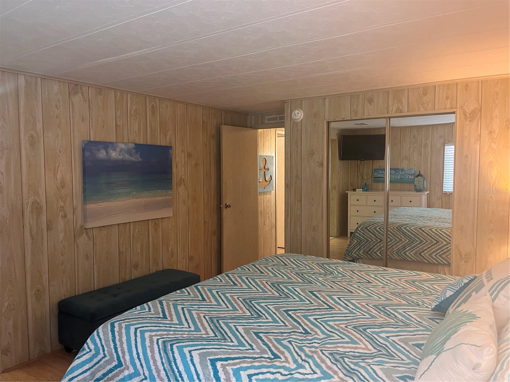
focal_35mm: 26
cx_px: 255
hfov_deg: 67.3
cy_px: 191
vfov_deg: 53.1
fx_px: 383
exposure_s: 1/60
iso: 200
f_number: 1.6
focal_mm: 5.1
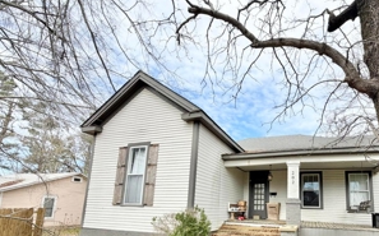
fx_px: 206
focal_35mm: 20
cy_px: 179
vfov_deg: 56.4
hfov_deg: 82.7
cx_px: 248
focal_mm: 2.22
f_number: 2.2
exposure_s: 1/770
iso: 32
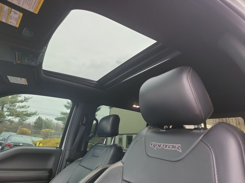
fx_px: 170
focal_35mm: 24
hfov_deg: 71.6
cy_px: 92
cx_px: 122
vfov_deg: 56.8
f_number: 1.8
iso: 320
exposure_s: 1/59
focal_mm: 6.7
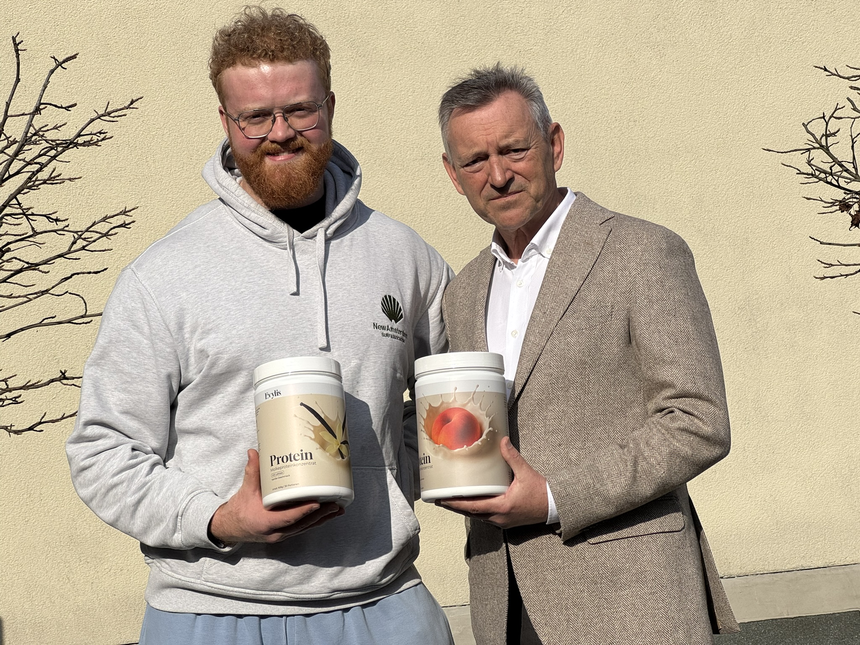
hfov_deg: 25.3
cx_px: 430
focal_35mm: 77
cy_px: 322
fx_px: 1913
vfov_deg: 19.1
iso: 25
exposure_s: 1/2137
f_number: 2.8
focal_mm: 9
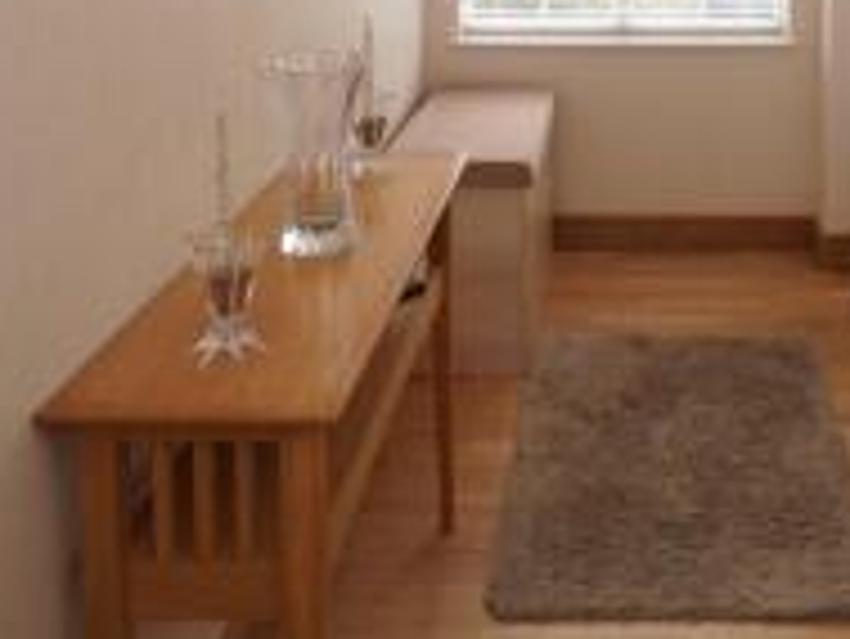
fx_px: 1160
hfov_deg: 39.0
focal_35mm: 47
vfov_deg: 28.0
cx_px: 652
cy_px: -70
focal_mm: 13
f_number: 4
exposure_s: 1/160
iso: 400
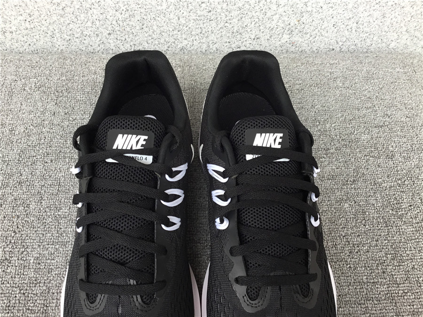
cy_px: 158
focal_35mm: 31
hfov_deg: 58.4
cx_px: 212
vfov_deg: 45.4
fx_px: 379
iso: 40
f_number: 2.4
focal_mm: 3.3
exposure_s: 1/100
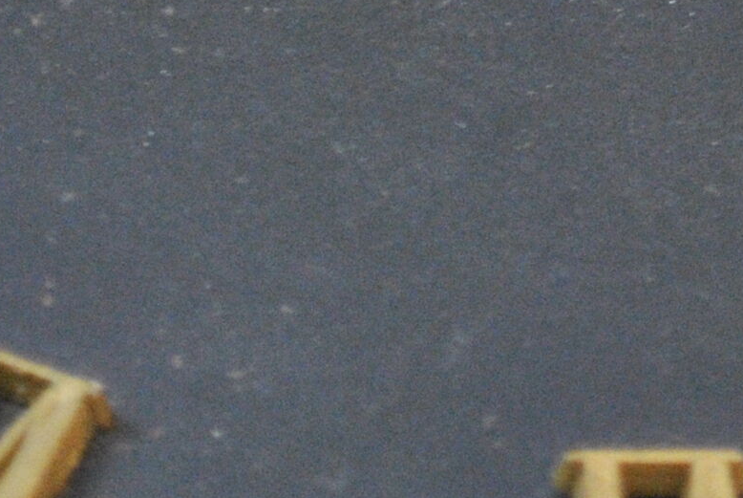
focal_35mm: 410
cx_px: 585
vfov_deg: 3.3
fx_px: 8483
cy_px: -234
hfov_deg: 5.0
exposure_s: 1/30
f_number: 5.6
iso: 720
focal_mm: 55
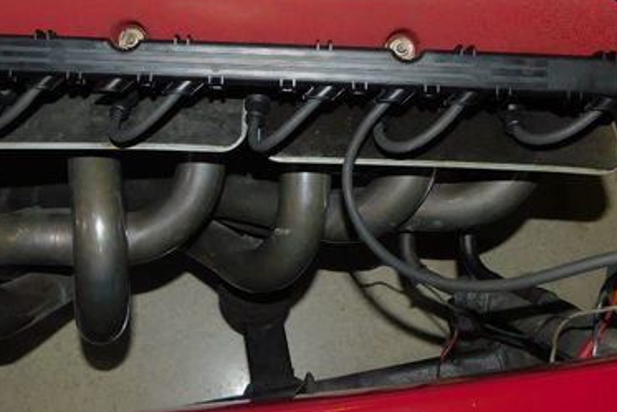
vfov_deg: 31.9
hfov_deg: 47.2
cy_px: 93
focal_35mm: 41
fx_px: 703
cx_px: 255
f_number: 3
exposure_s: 1/30
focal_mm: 4
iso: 200
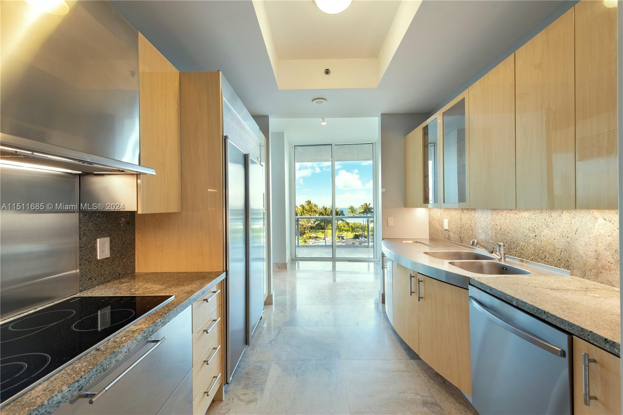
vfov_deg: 81.2
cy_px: 208
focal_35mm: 14
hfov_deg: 104.2
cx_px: 312
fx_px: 242
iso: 100
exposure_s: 1/25
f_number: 9
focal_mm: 14
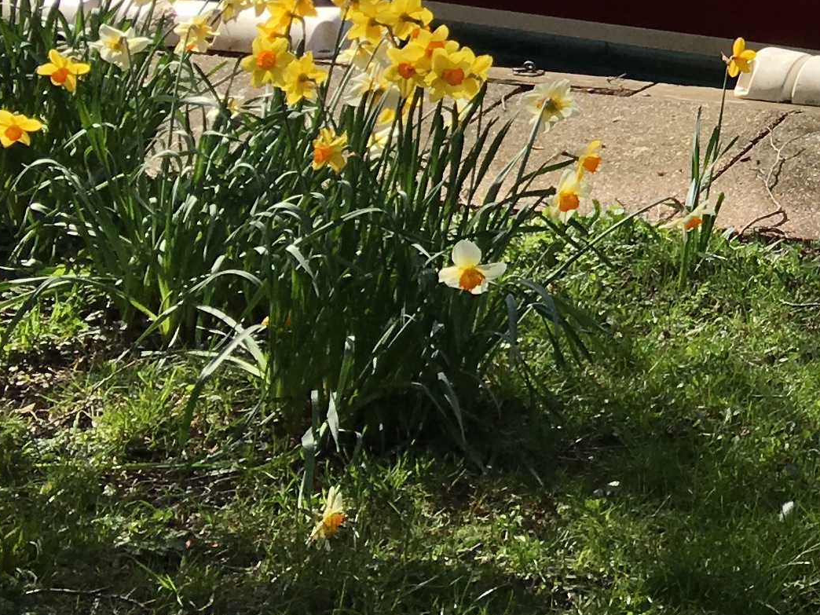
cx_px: 1422
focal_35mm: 112
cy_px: -284
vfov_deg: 12.6
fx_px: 2653
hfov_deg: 15.4
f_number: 2.2
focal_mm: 4.15
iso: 25
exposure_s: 1/1241
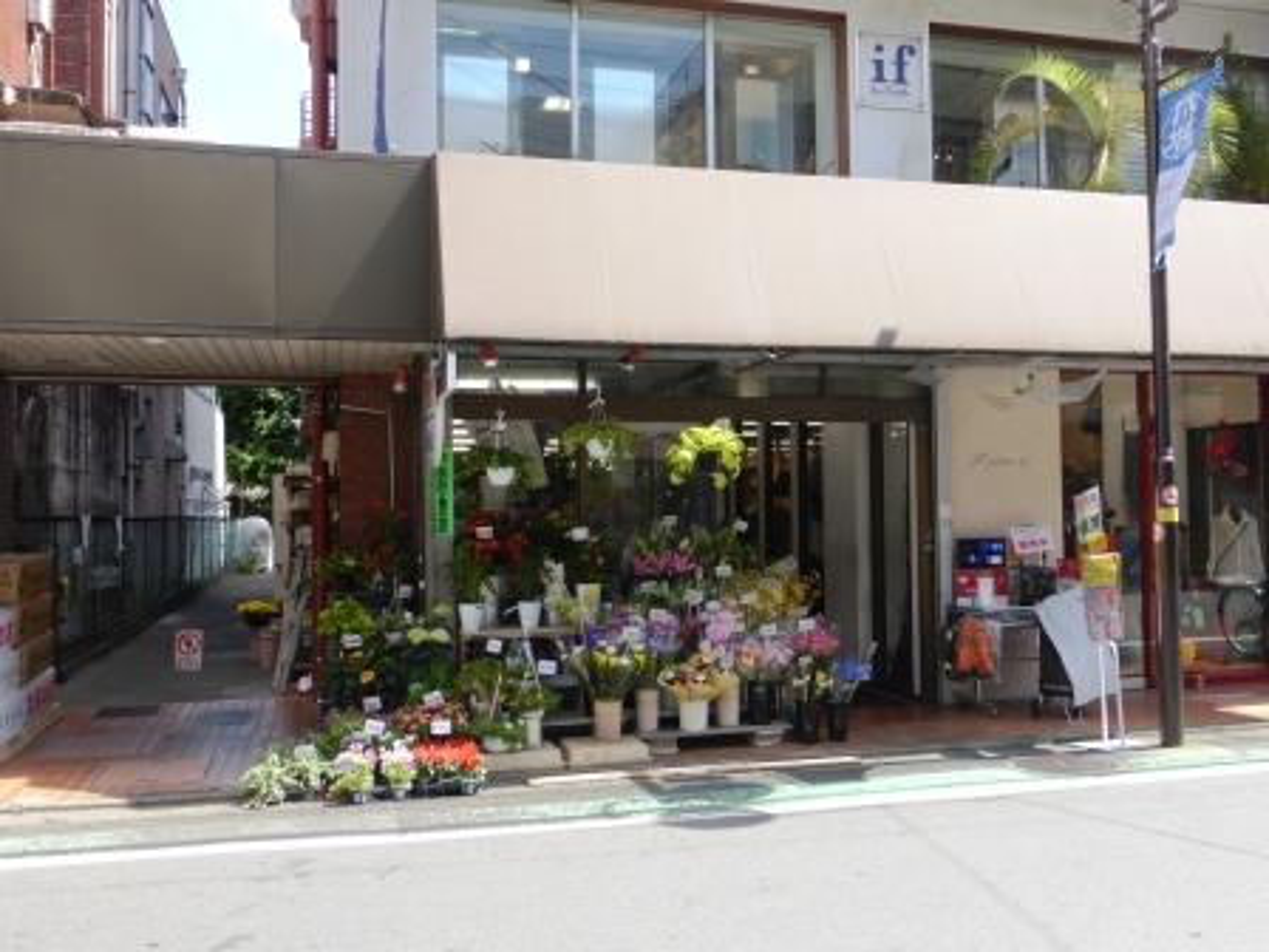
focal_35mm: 31
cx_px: 634
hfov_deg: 58.4
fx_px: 1136
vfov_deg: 45.4
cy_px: 476
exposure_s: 1/250
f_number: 3.6
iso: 100
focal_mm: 5.4
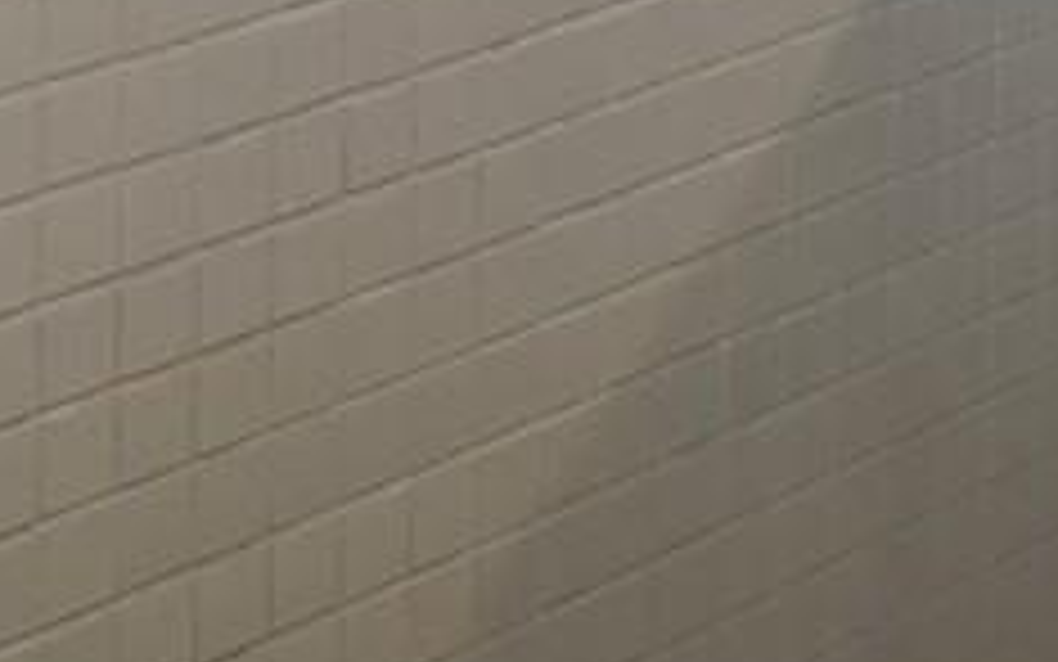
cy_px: -964
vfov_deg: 6.6
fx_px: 5422
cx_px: 1535
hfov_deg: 10.8
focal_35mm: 188
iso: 80
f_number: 1.5
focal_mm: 5.7
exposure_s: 1/120
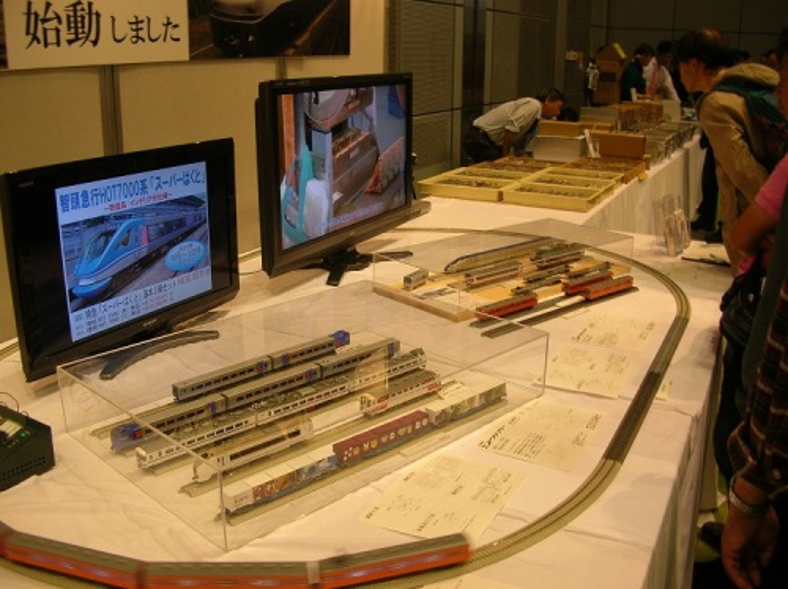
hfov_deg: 52.7
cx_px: 394
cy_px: 294
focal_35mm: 35
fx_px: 796
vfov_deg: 40.6
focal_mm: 5.8
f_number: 2.8
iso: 50
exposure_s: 1/17.6
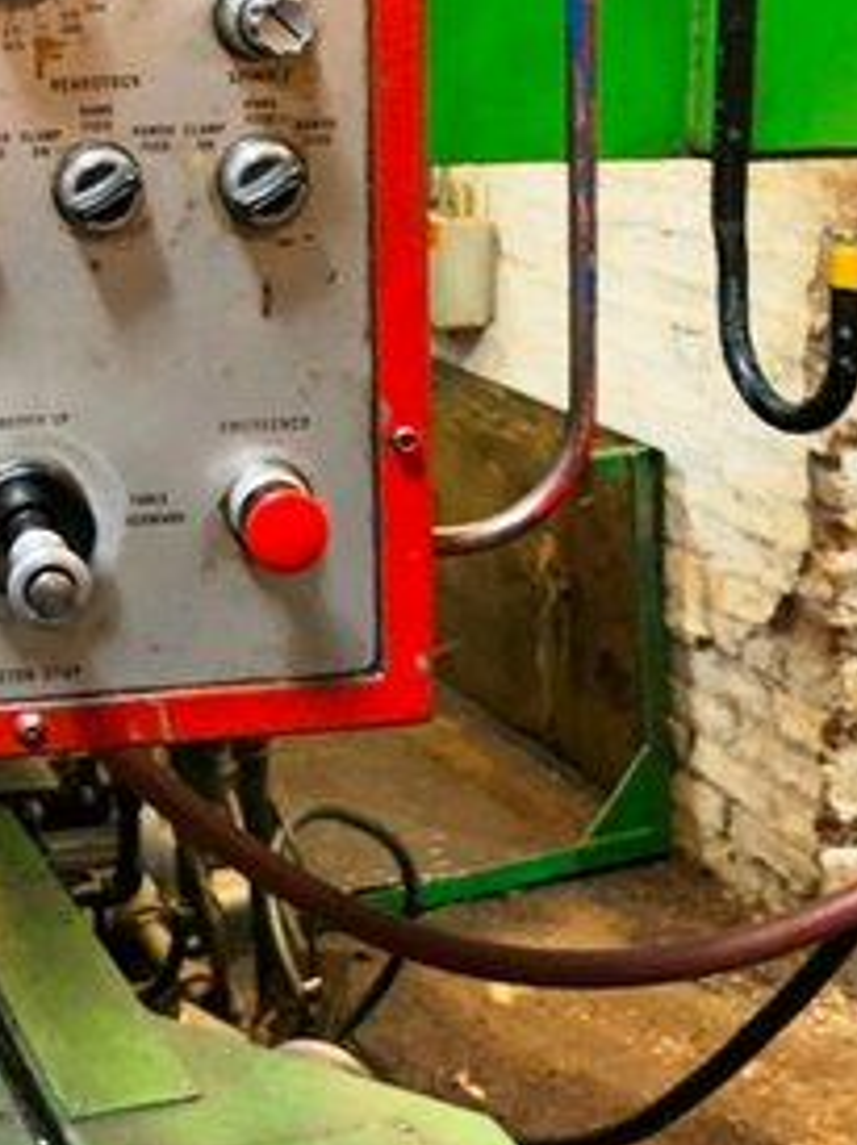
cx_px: -4
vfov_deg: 31.3
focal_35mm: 57
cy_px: 4
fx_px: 1884
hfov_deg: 24.4
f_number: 1.8
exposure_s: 1/40
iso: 320
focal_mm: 4.25
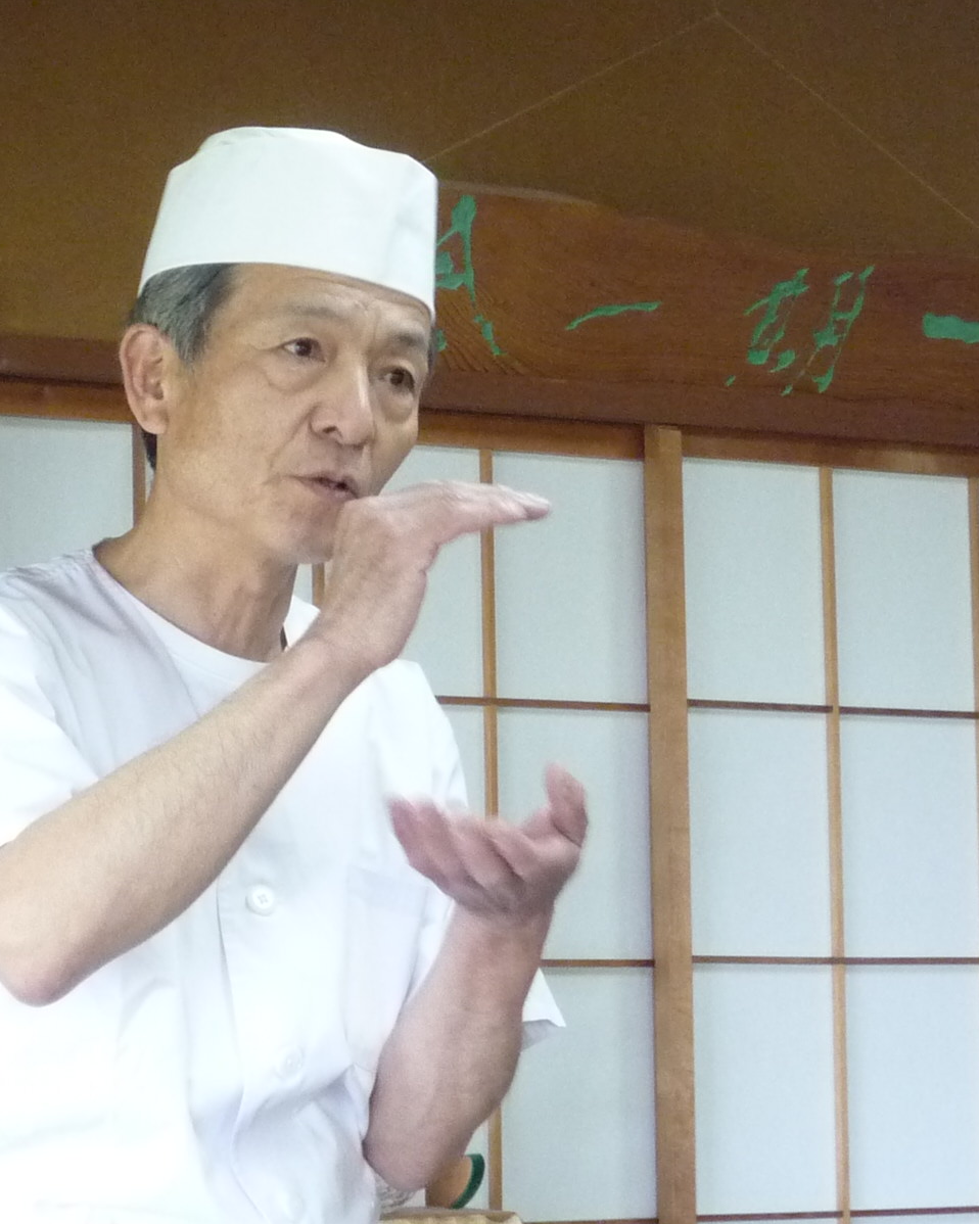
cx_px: 262
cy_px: 612
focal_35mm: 103
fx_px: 3731
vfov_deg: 18.6
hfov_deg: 14.9
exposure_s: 1/30
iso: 400
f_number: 4.3
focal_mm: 7.8
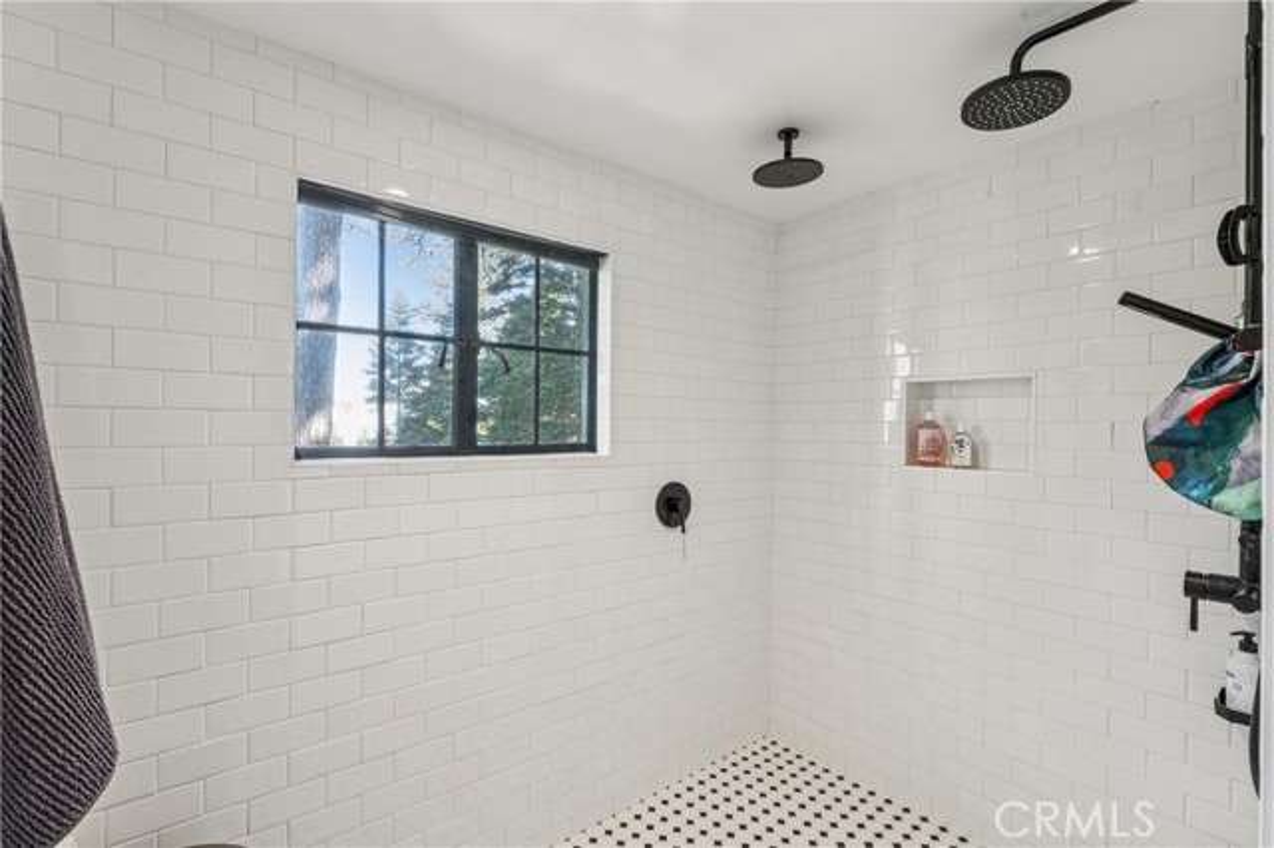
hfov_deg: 93.6
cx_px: 637
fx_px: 598
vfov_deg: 70.7
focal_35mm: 17
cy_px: 424
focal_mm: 16.9
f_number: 13
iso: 100
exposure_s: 1/2
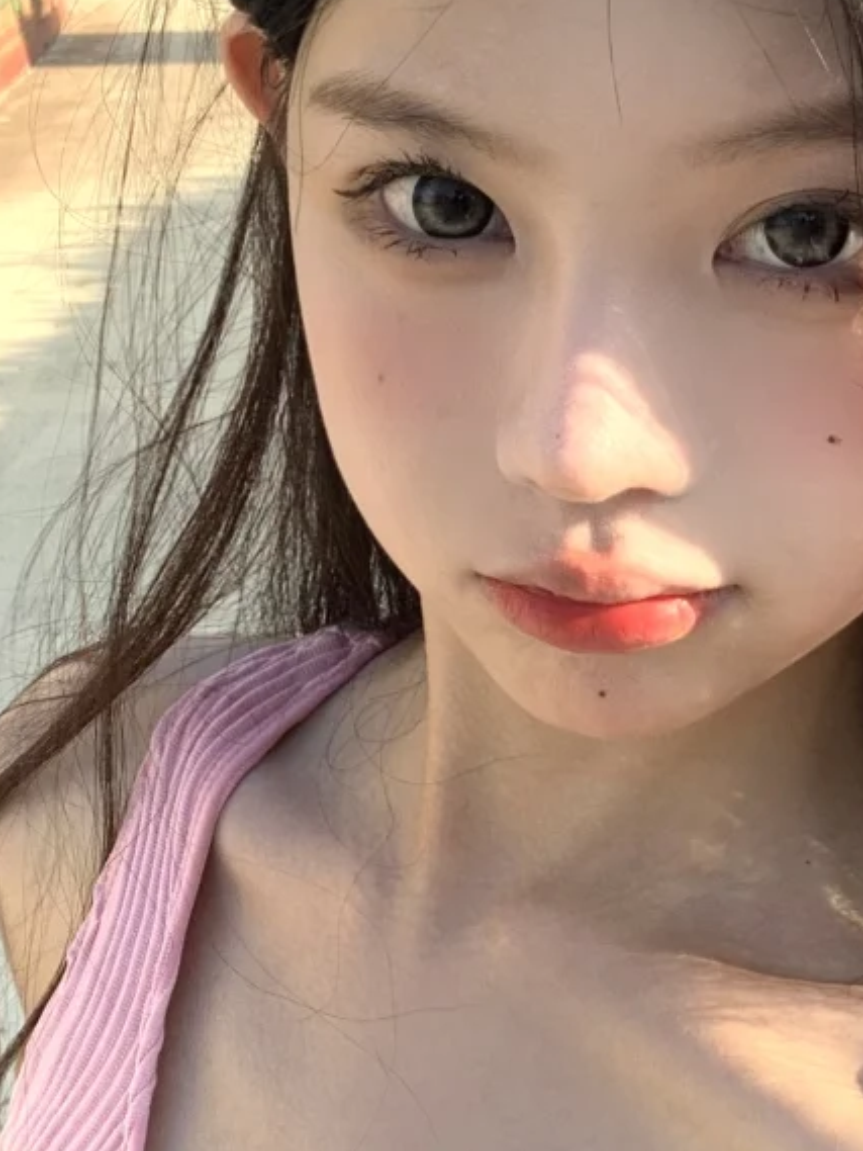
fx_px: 2692
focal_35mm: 81
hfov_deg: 18.2
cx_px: 471
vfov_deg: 24.1
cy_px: 609
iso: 16
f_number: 2.2
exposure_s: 1/255
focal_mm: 2.87
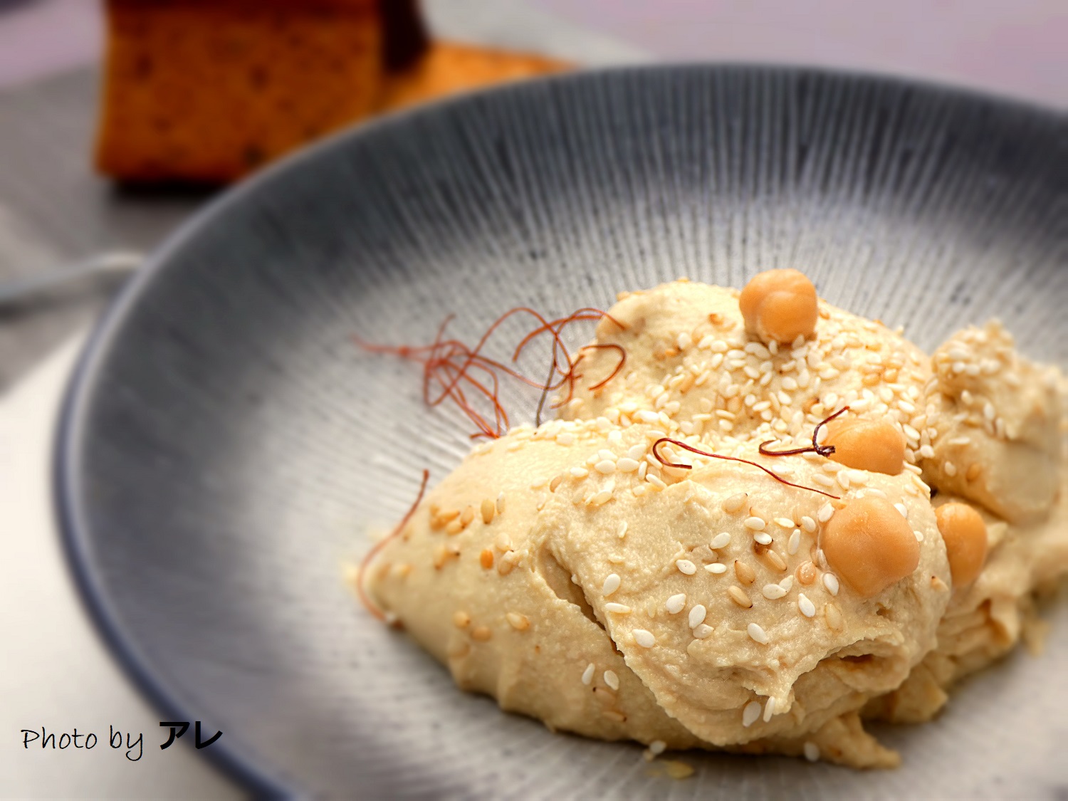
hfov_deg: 45.8
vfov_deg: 35.1
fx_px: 1265
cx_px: 534
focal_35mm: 41
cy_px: 400
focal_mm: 7.3
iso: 80
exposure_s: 1/200
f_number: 3.6
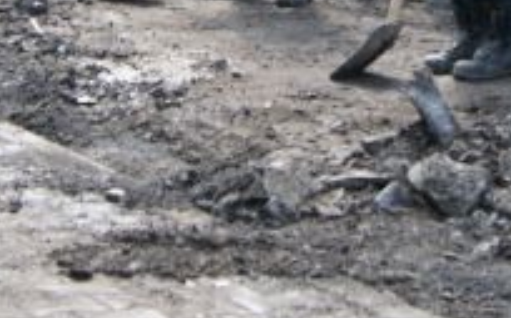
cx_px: 293
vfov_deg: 7.0
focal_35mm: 184
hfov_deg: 11.4
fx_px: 2560
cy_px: -203
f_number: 6.3
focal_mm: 24
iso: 100
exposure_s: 1/60
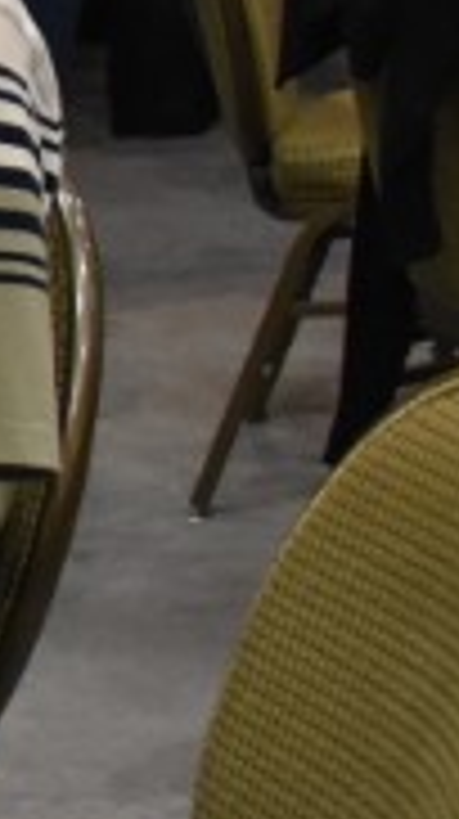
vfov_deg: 11.8
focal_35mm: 179
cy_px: -122
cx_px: -1539
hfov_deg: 5.6
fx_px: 3884
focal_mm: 18
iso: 1800
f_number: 3.5
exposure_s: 1/60
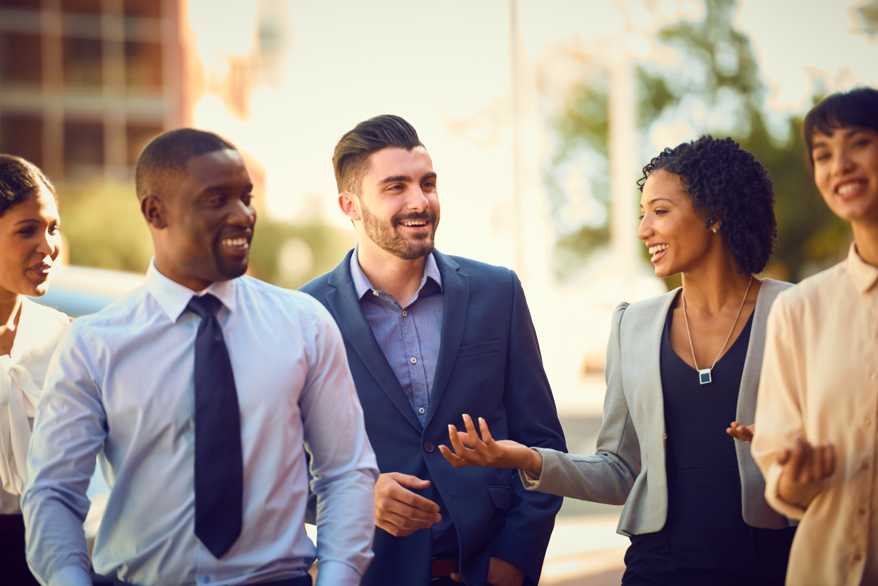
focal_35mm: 200
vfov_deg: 6.9
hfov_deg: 10.3
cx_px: 439
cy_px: 293
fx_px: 4879
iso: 400
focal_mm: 200
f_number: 3.2
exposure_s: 1/250
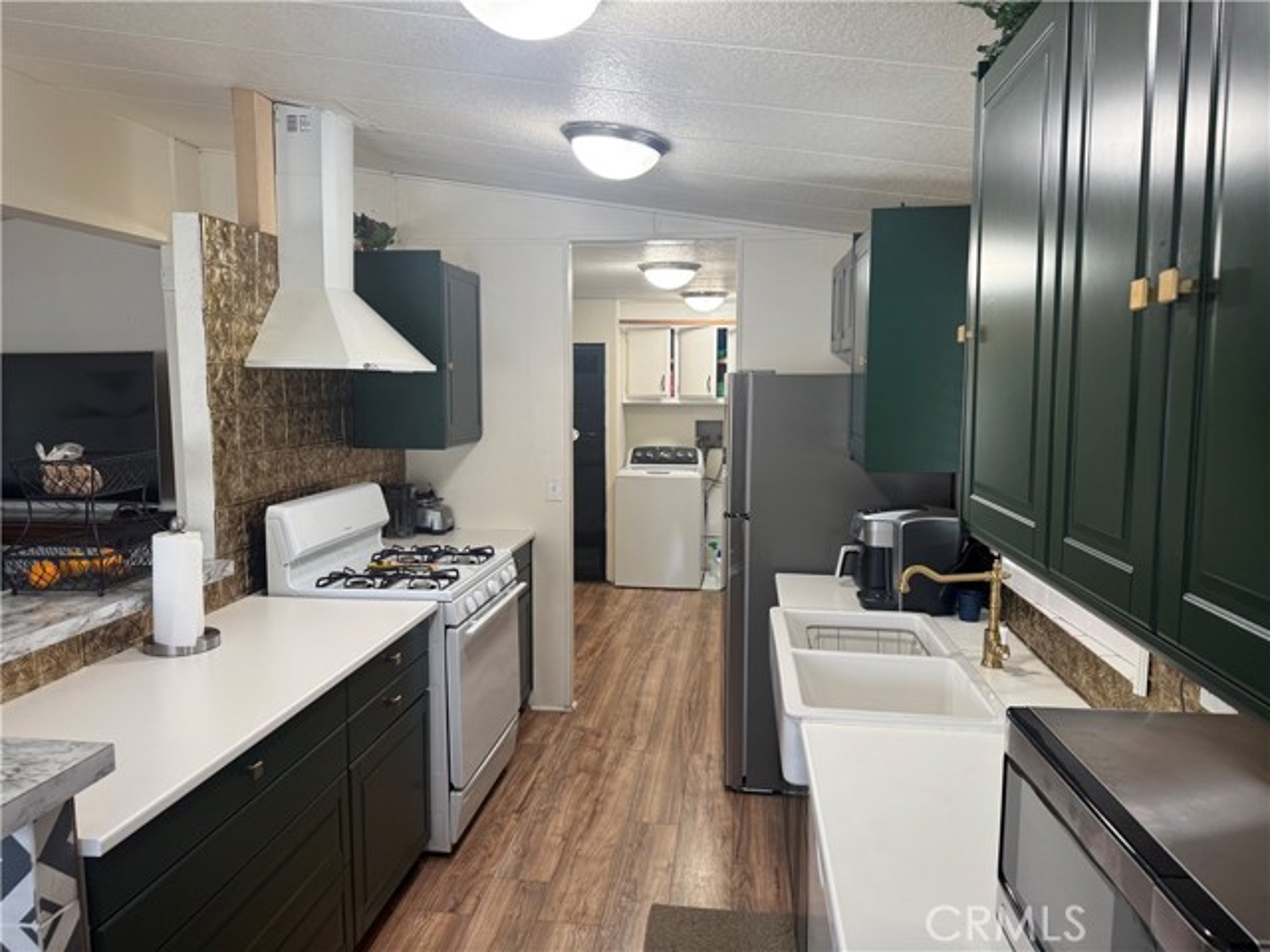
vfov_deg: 56.8
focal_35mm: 24
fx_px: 881
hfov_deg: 71.6
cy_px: 476
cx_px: 635
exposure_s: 1/60
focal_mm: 6.76
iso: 125
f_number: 1.78
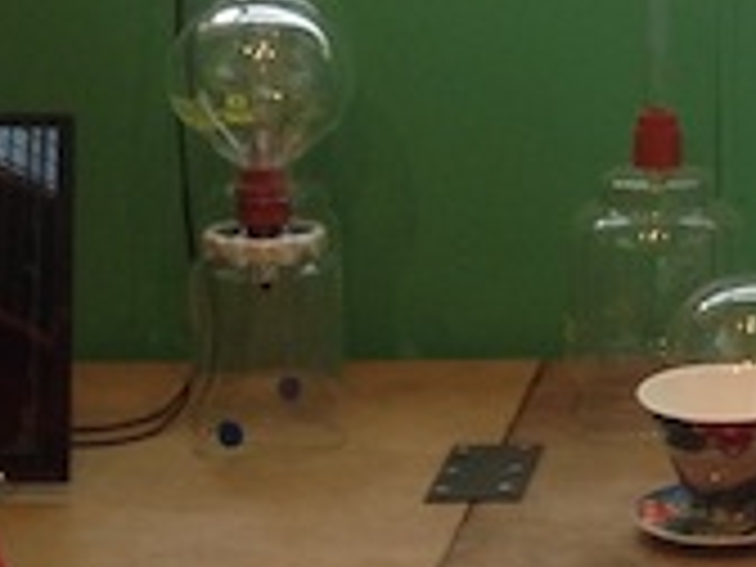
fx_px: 2905
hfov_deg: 13.7
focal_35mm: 133
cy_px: 122
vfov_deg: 11.1
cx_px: 1206
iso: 64
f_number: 2.4
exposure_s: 1/15
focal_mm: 4.28
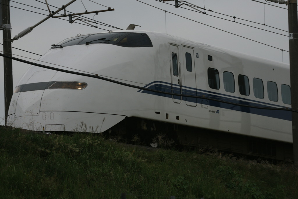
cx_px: 149
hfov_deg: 8.6
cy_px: 100
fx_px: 1986
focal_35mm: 240
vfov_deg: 5.7
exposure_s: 1/1600
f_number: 6.3
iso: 200
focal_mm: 160
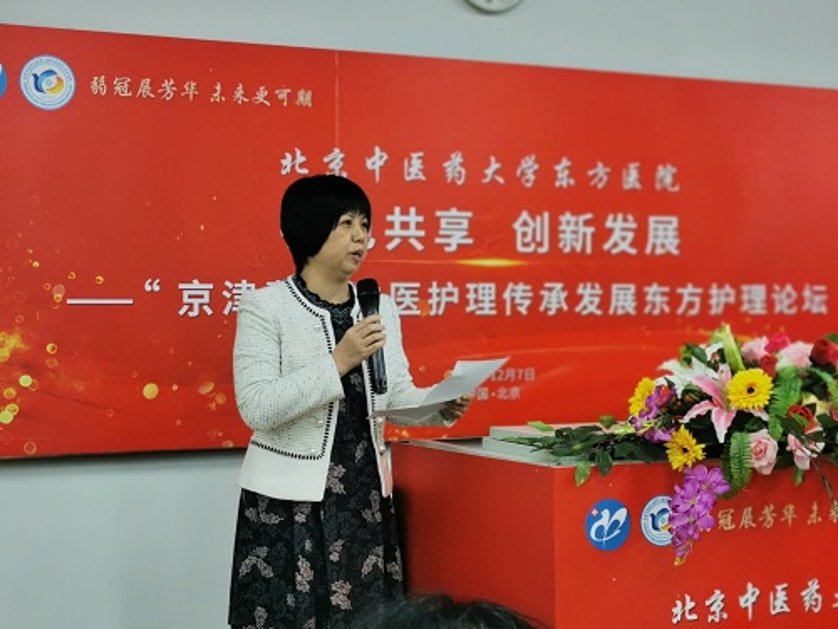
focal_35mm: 60
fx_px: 1453
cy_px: 314
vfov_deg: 24.4
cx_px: 419
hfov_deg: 32.2
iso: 125
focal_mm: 5.58
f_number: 1.8
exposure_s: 1/50
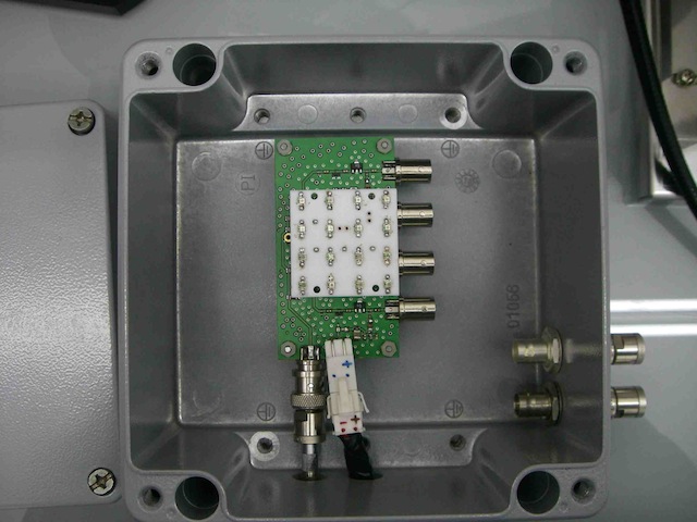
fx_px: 765
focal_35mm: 38
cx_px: 348
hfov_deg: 49.0
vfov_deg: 37.7
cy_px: 261
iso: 160
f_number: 2.7
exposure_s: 1/50
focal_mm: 6.2
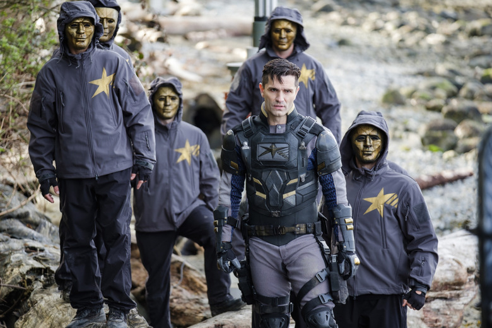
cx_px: 246
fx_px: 1408
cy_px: 164
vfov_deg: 13.3
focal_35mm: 103
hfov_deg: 19.8
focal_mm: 68.7
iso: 200
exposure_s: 1/150
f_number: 2.8
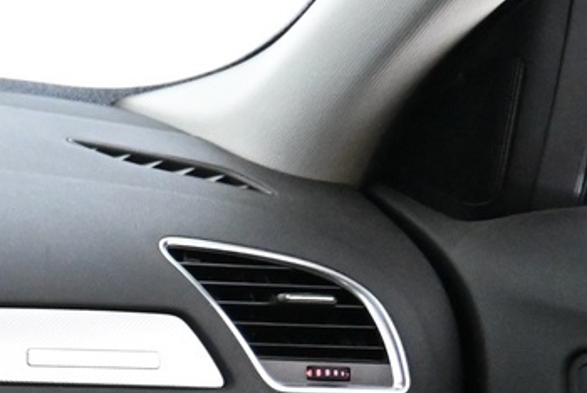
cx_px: -755
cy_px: 579
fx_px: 1811
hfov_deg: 13.9
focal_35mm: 111
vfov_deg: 11.8
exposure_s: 1/25
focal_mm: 16
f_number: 3.5
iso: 4500
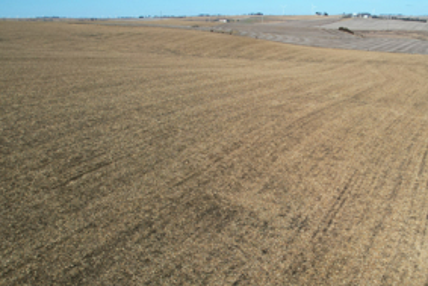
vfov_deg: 37.2
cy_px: 207
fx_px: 416
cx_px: 274
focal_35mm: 35
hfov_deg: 53.7
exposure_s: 1/2000
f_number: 2.8
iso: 100
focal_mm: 8.38
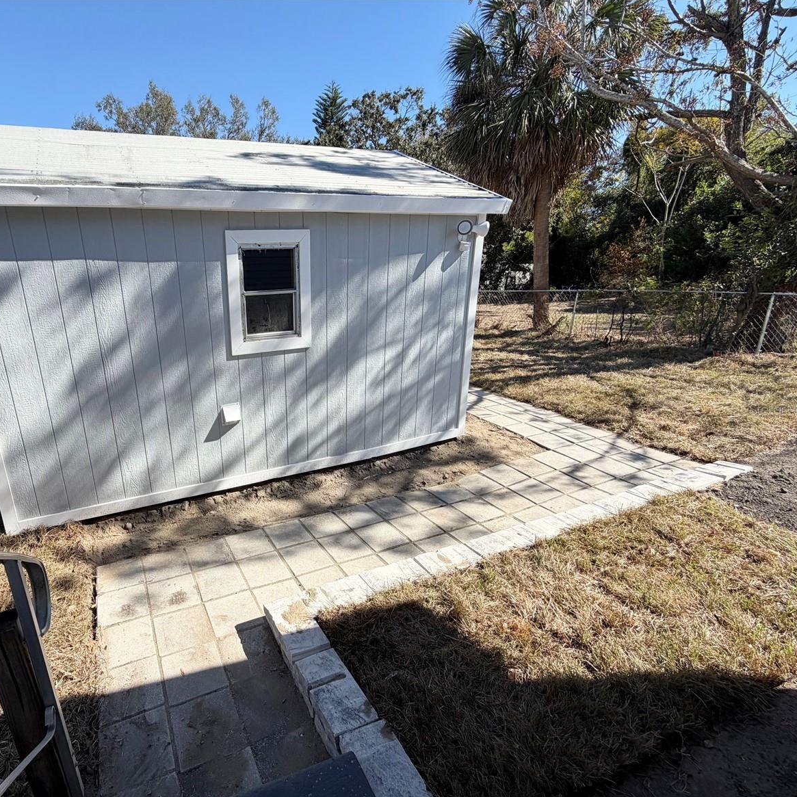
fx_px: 443
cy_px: 409
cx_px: 267
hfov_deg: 81.2
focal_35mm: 17
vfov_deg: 83.9
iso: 25
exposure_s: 1/770
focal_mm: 2.22
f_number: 2.2
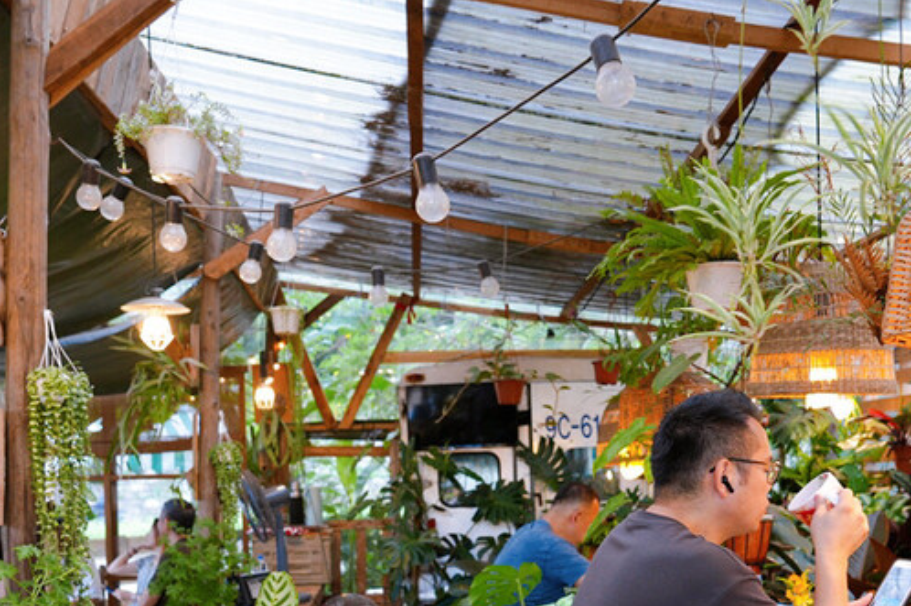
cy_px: 516
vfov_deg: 31.4
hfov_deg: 47.4
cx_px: 459
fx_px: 1036
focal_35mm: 41
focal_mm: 24
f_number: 4
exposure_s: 1/40
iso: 320
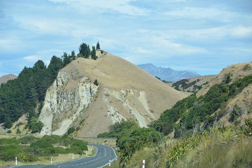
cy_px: 84
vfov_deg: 11.1
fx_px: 861
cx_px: 126
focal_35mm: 123
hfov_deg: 16.7
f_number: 6.3
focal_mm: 82
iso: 400
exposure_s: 1/1600
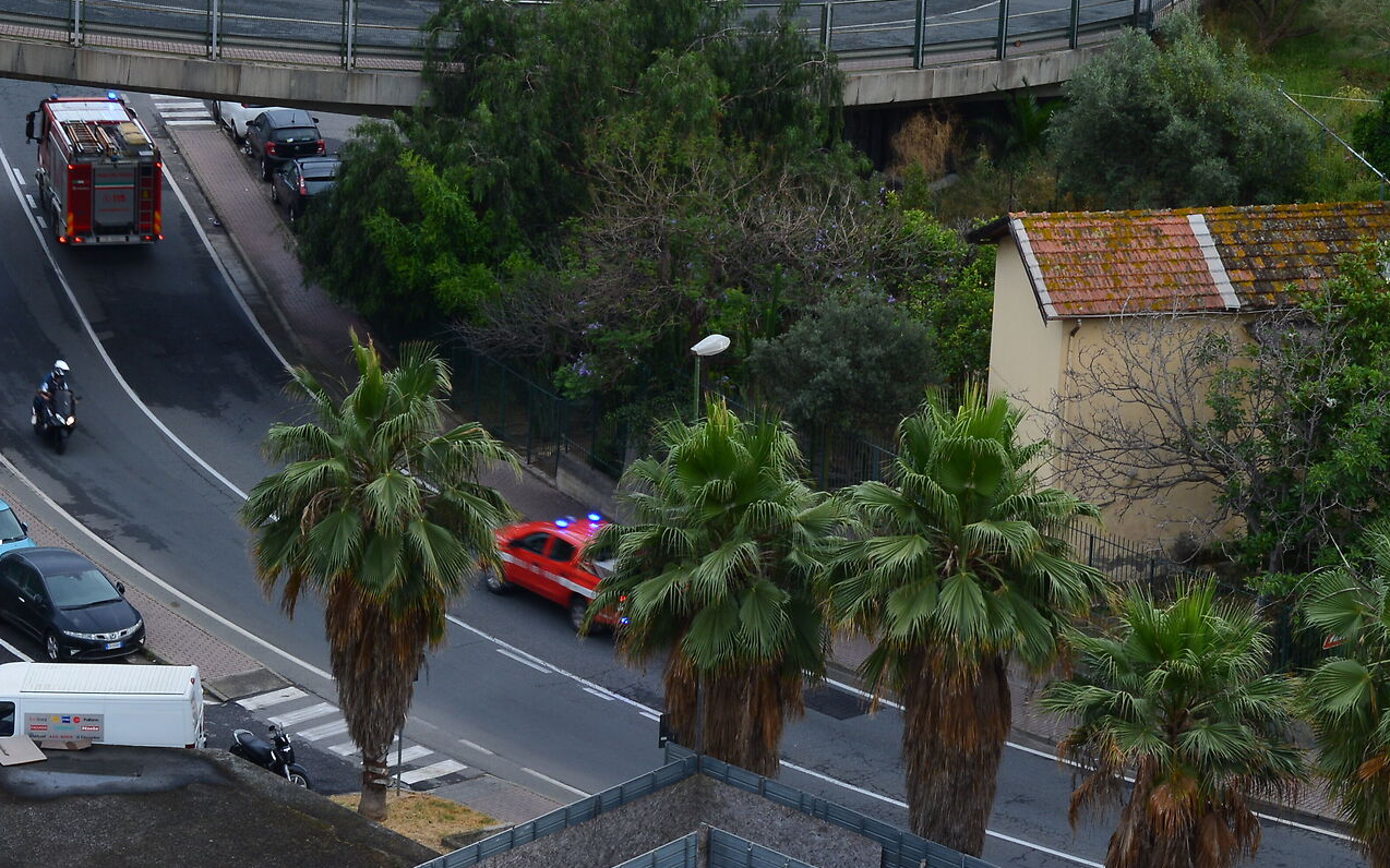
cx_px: 846
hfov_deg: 14.5
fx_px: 5455
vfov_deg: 9.1
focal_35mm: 144
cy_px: 60
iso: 160
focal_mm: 50
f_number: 7.1
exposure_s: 1/60
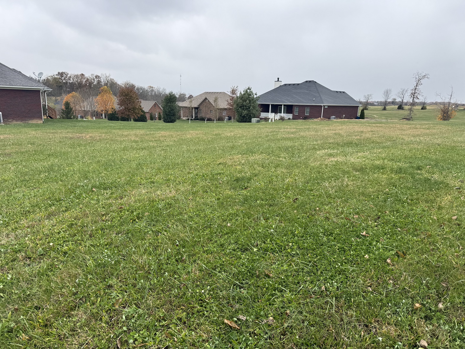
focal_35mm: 24
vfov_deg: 56.8
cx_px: 232
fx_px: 322
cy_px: 174
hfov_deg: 71.6
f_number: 1.78
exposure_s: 1/1238
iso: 80
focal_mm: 6.76
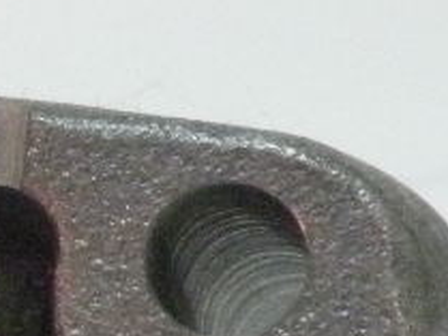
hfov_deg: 1.8
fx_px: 13985
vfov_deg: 1.4
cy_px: 240
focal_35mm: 1080
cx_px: -920
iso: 400
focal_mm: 25
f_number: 4.5
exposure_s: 1/11.7
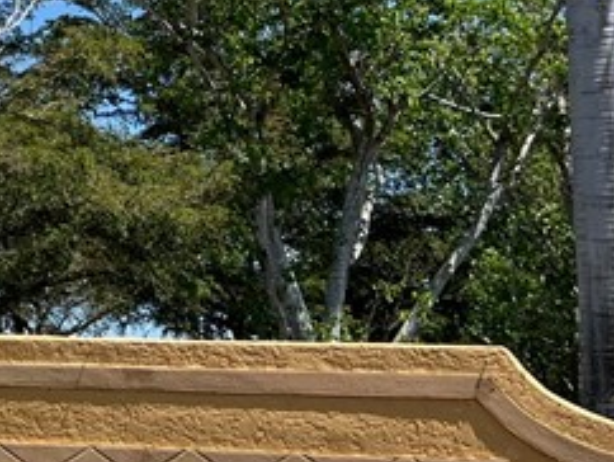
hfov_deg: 16.4
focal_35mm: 110
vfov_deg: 13.4
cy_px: 104
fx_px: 1953
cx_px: -294
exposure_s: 1/3704
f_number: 1.5
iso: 50
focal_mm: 5.7
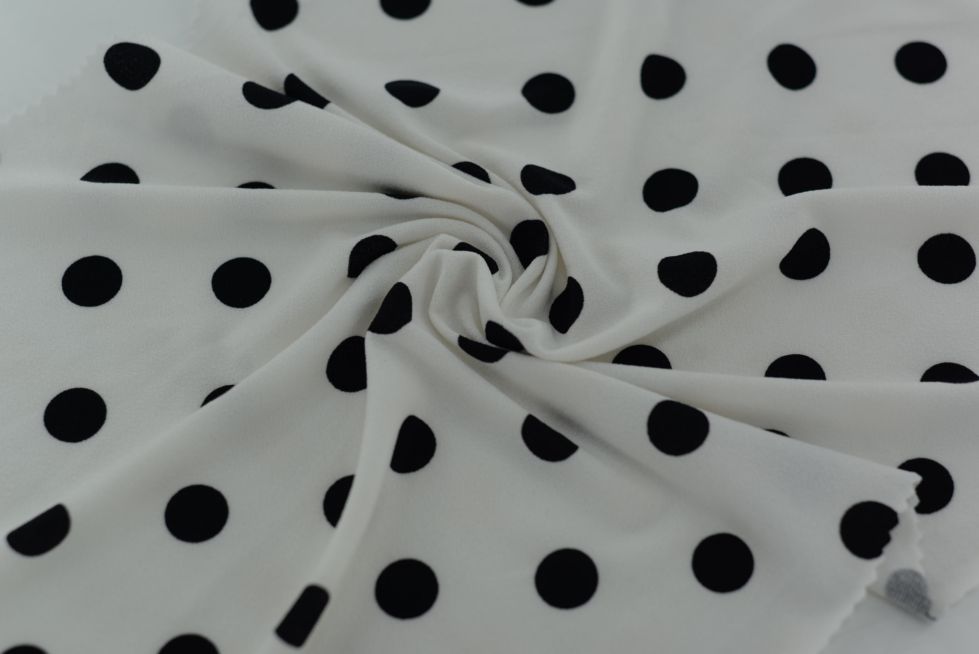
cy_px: 327
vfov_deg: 27.0
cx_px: 490
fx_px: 1360
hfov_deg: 39.6
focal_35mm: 50
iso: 100
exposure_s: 1/320
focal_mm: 50
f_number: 3.5
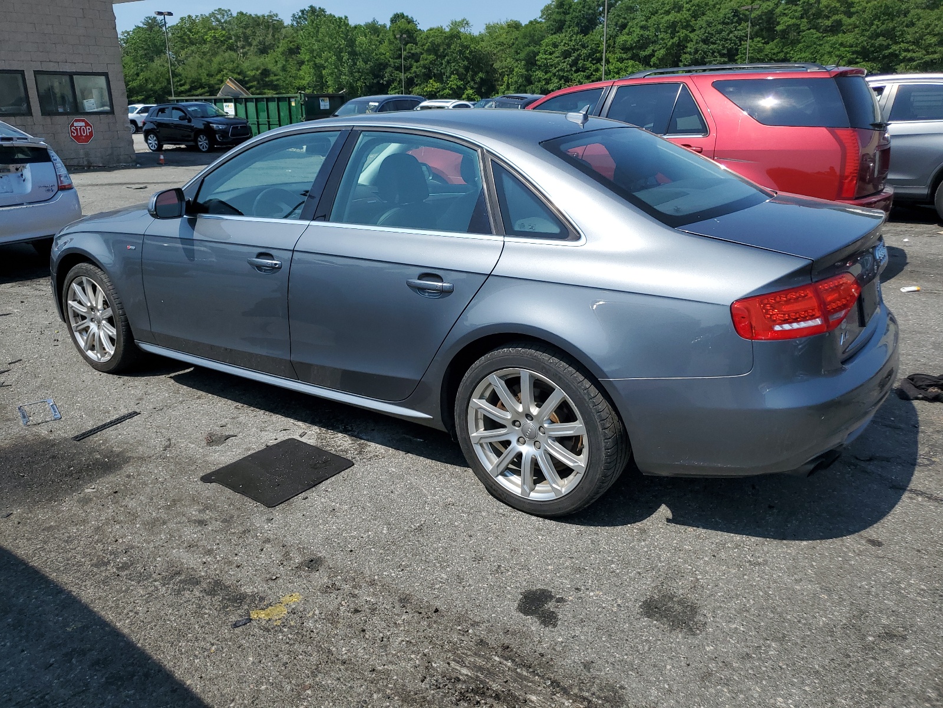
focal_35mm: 26
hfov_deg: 67.3
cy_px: 354
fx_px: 708
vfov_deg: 53.1
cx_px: 472
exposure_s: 1/5000
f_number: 1.5
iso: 50
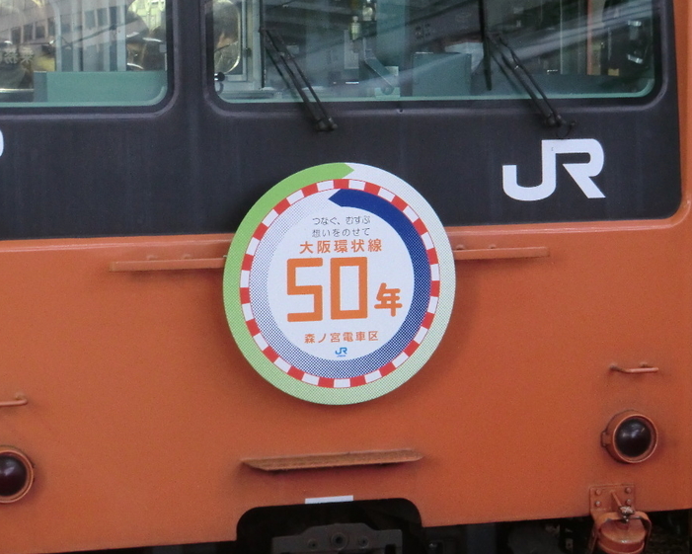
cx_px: 360
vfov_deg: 13.2
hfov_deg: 16.4
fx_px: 2397
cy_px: 292
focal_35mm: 117
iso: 400
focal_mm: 18.8
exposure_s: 1/13
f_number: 5
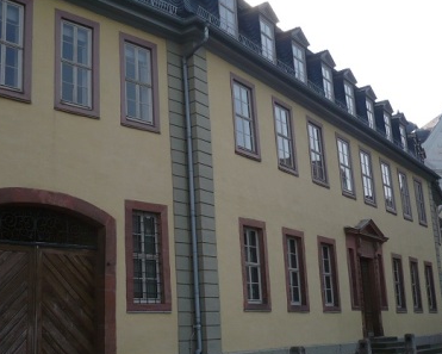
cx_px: 185
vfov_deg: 32.7
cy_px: 191
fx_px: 602
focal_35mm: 46
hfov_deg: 40.2
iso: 100
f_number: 2.8
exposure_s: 1/1000
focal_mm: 5.8
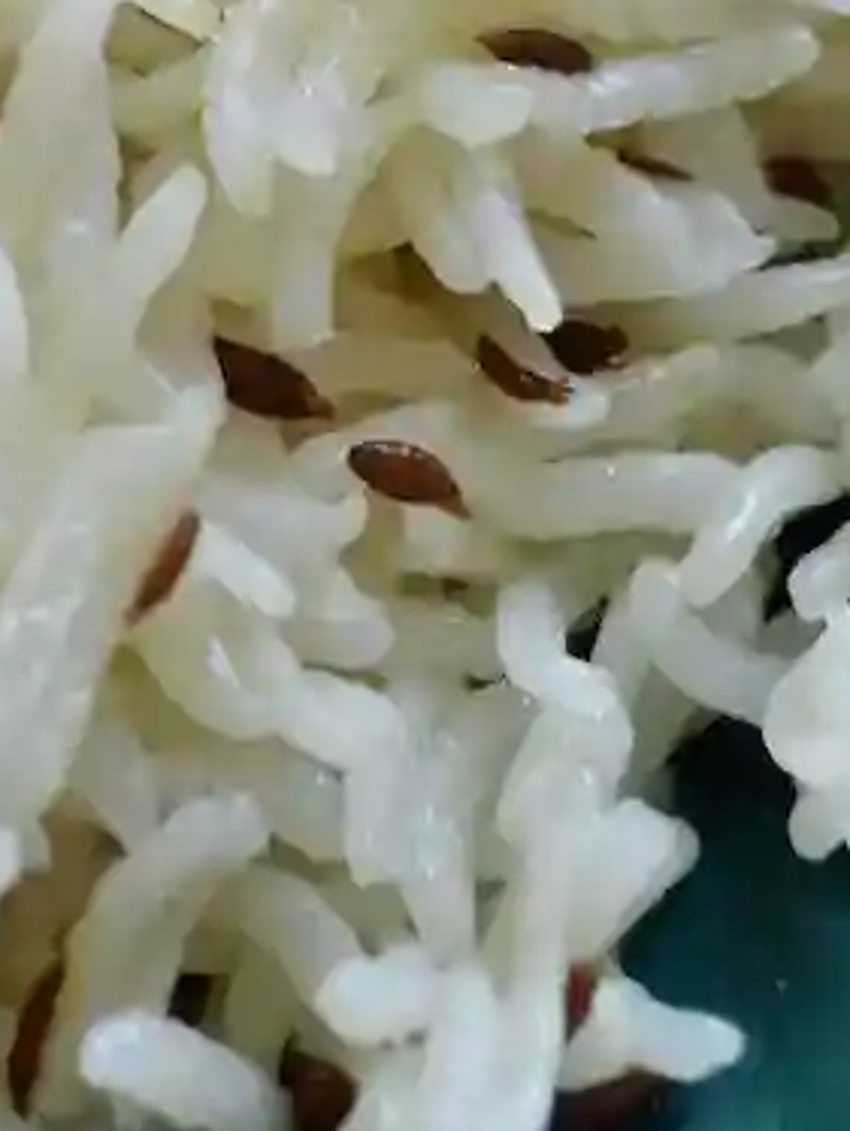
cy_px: -467
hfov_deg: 7.1
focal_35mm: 207
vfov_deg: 9.3
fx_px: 6769
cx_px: -363
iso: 400
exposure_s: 1/30
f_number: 4.5
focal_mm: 28
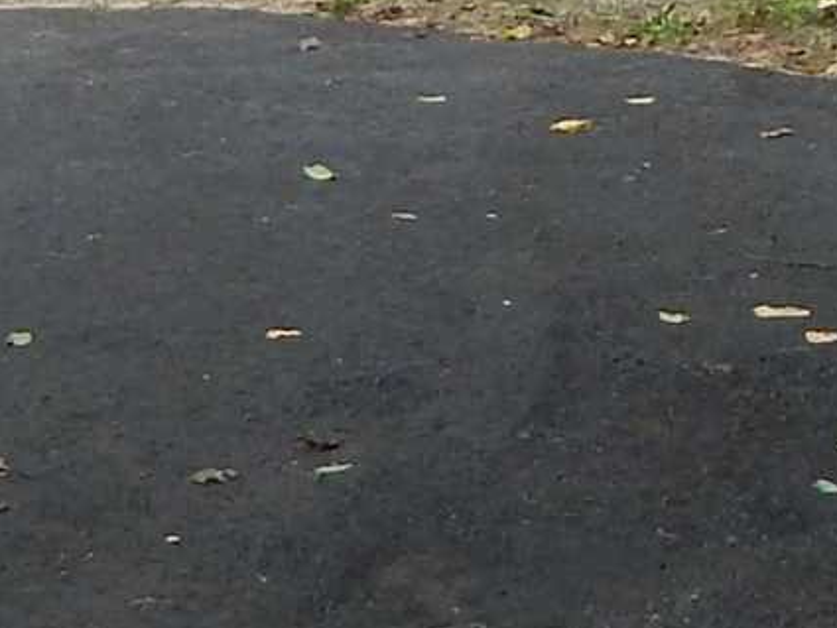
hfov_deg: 12.2
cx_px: 912
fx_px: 3846
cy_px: -398
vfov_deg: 9.0
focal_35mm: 159
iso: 125
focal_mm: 4
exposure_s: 1/400
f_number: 3
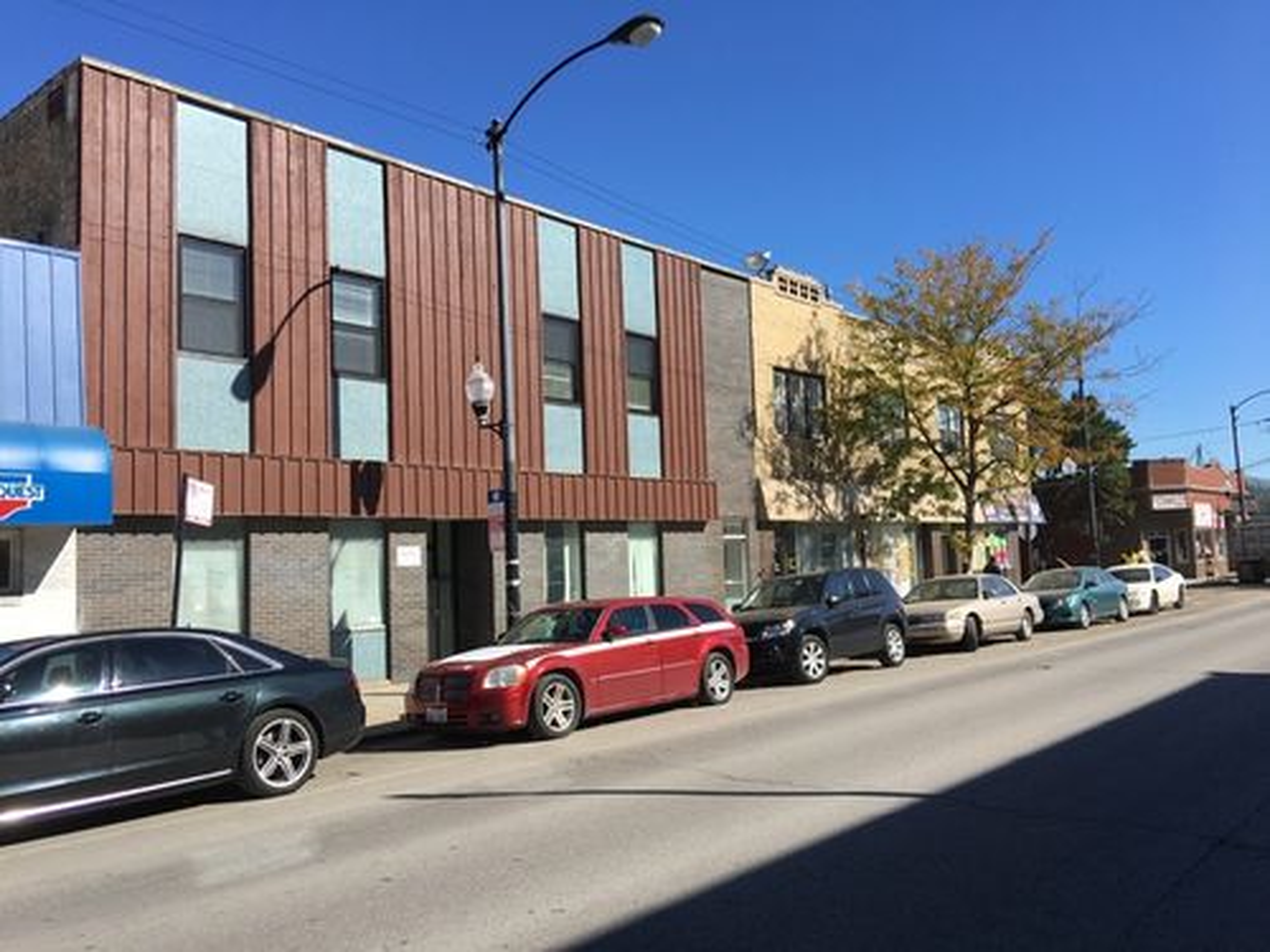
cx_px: 635
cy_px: 476
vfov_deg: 48.2
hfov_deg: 61.7
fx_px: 1064
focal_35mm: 29
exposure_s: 1/1508
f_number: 2.2
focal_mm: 4.15
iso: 25
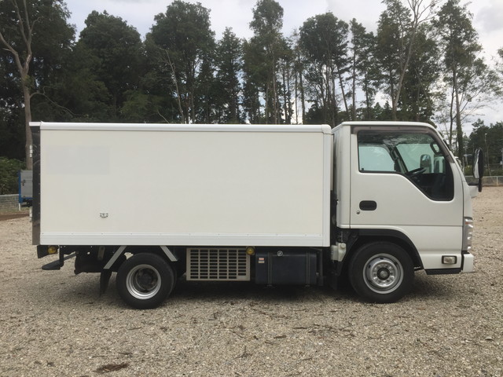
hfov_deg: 61.7
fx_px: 421
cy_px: 188
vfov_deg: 48.2
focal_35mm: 29
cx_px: 252
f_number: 2.2
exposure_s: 1/1464
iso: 32
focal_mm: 4.15
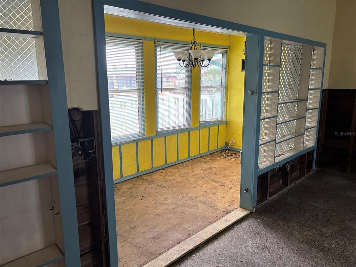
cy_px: 134
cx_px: 178
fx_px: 267
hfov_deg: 67.3
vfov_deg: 53.1
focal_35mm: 26
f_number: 1.6
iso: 125
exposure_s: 1/70
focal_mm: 5.96
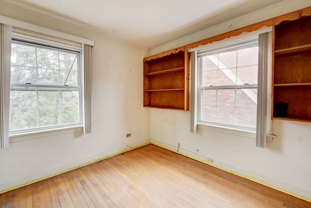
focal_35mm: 15
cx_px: 148
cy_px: 98
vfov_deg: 77.3
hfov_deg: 100.3
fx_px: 130
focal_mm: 14
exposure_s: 1/20
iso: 400
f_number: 8
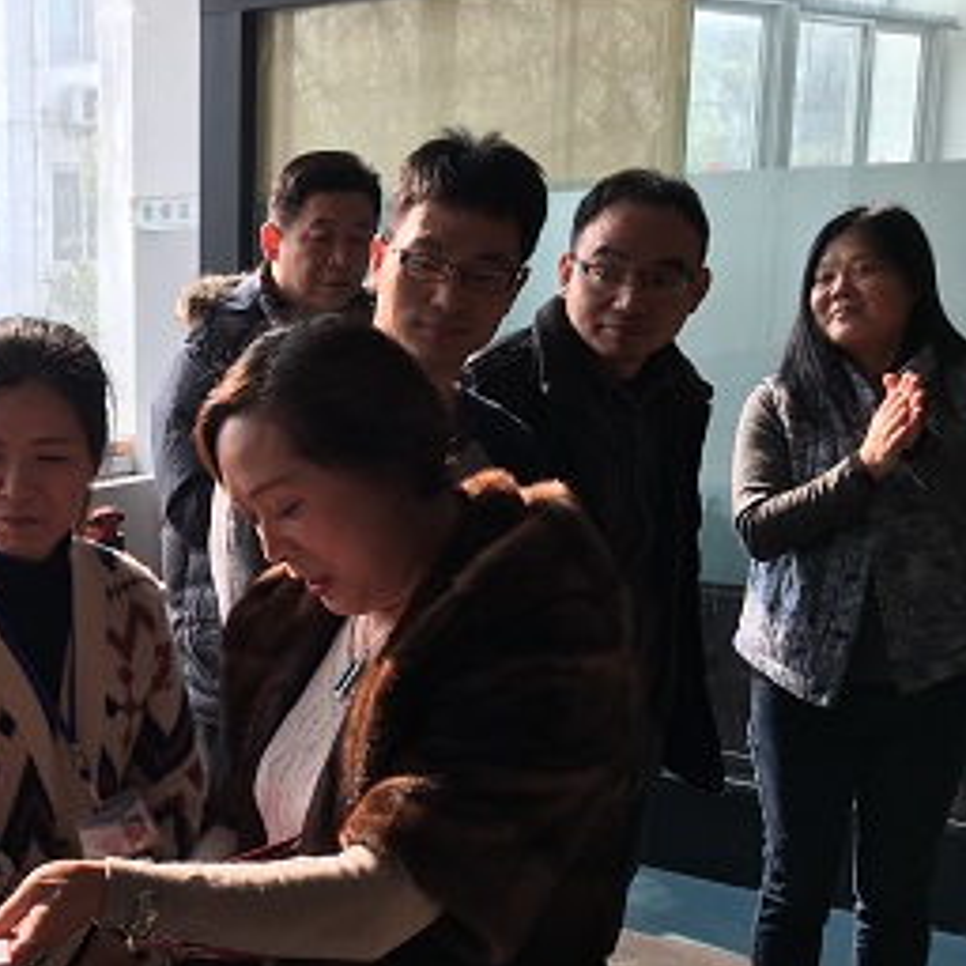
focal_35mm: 60
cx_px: -8
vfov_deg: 28.4
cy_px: 649
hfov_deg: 27.0
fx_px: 1894
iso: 25
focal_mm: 4.15
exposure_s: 1/192
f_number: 2.2
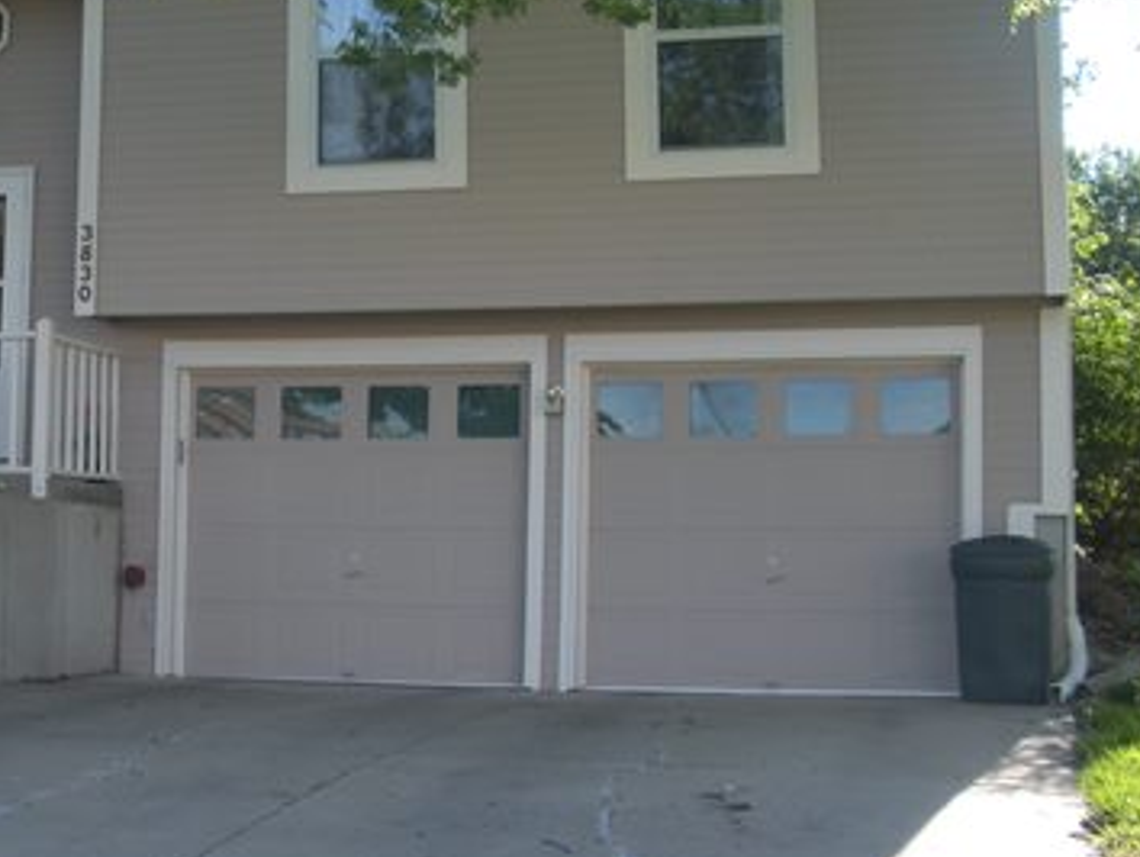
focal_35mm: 65
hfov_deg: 28.8
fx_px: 2142
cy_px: 287
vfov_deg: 22.5
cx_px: 148
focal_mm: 6.3
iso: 64
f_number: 3.5
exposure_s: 1/120
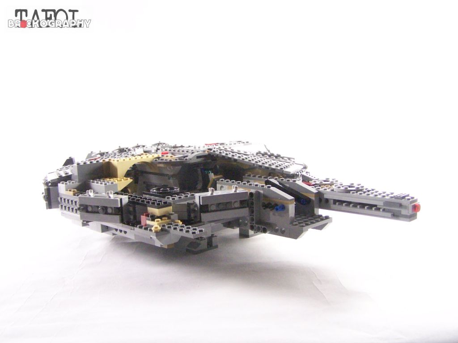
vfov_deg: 37.7
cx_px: 229
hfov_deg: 49.0
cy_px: 172
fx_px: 503
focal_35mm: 38
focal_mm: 6.3
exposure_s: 1/45
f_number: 3.2
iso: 400
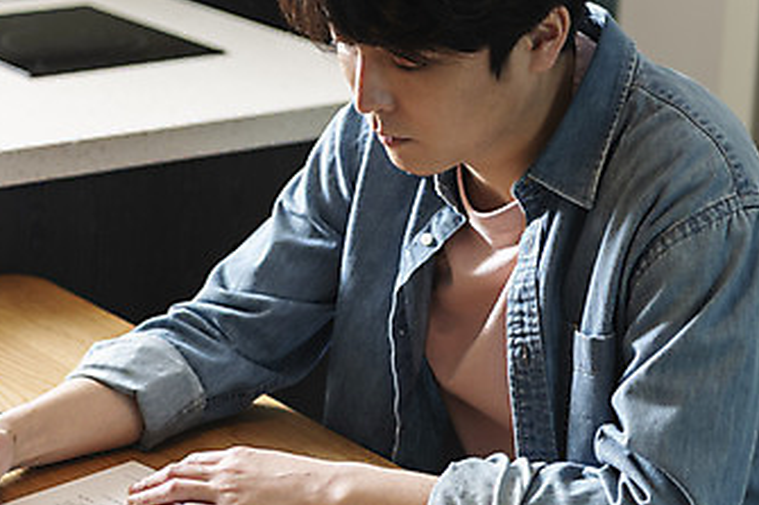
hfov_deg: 18.4
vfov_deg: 12.3
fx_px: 2339
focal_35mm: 111
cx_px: 247
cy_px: 213
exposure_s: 1/80
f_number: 2.8
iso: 250
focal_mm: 62
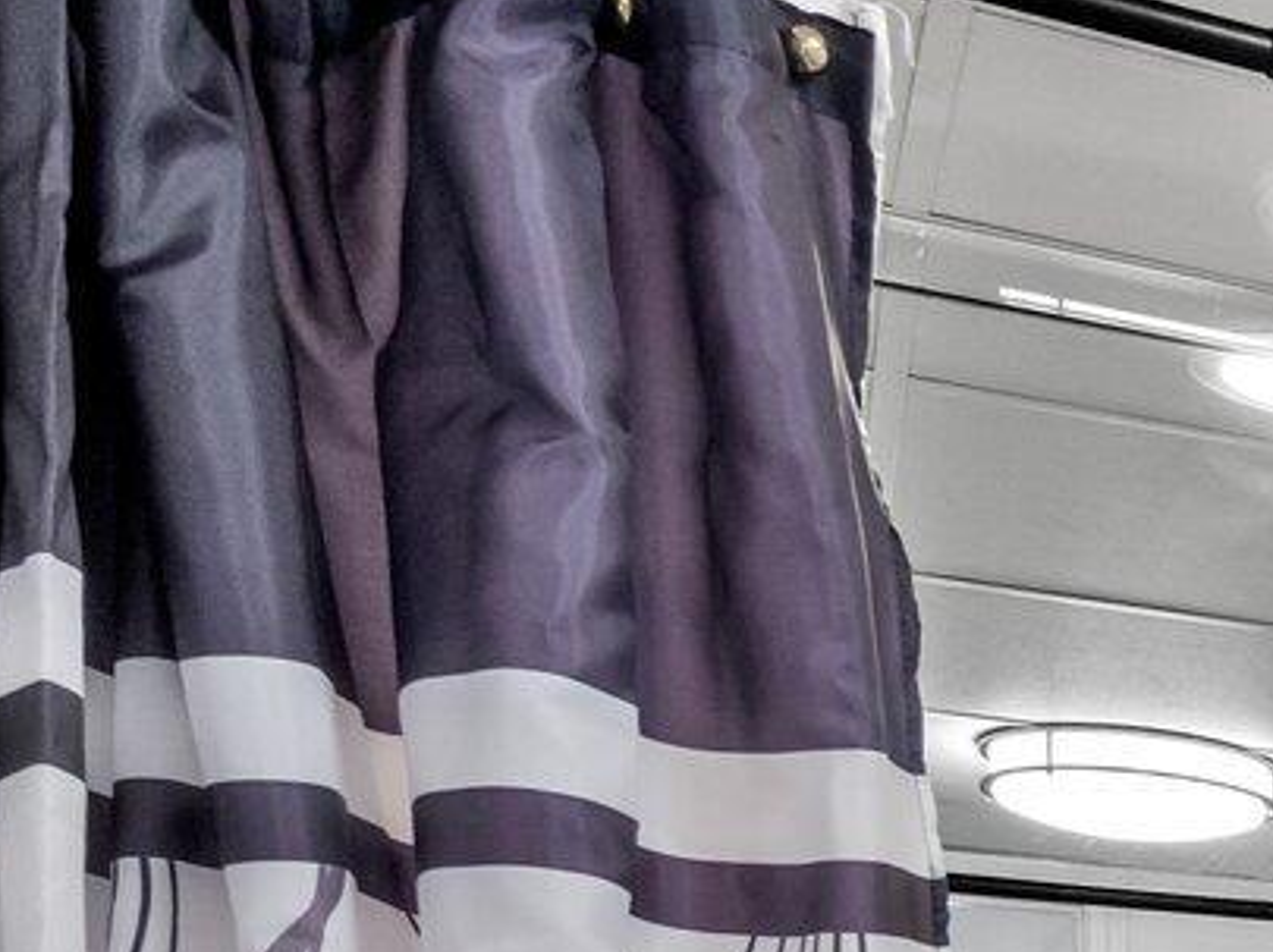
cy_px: 1406
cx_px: 2581
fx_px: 2682
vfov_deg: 18.1
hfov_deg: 17.9
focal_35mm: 73
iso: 400
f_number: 8
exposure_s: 1/3
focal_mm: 10
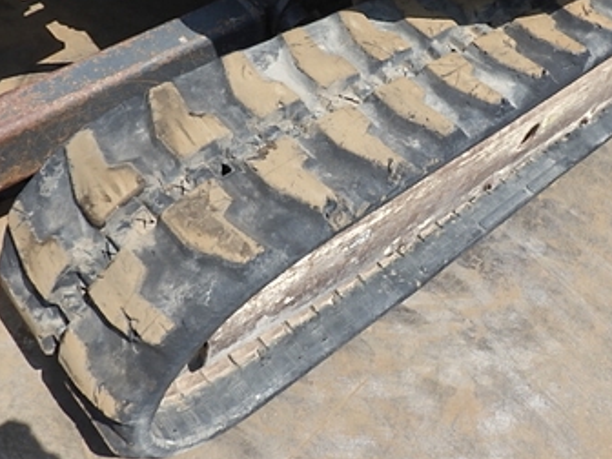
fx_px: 707
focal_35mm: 40
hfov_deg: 46.3
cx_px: 390
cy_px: 166
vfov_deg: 35.7
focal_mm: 5
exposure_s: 1/640
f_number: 4.2
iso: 125
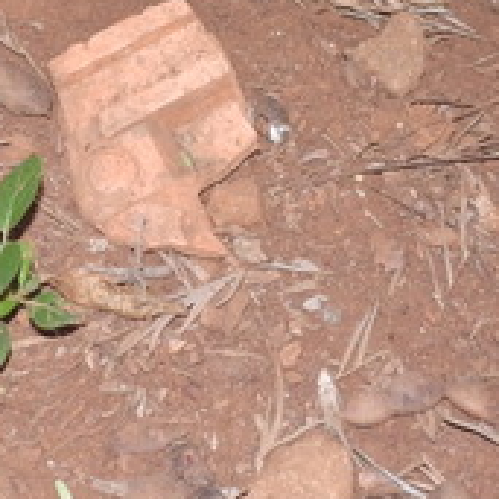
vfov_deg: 16.9
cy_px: -147
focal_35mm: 97
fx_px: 1582
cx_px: 303
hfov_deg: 17.9
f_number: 4.8
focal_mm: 4.3
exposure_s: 1/30
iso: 200
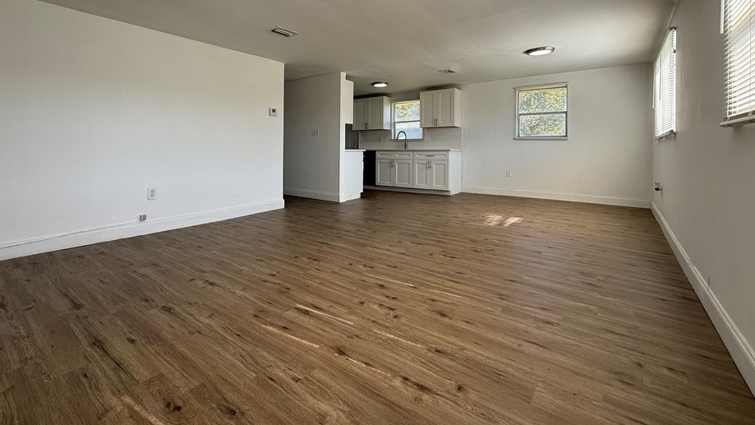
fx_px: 340
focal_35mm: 17
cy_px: 146
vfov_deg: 62.5
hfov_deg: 95.7
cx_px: 349
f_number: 2.2
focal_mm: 2.22
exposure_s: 1/171
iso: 50
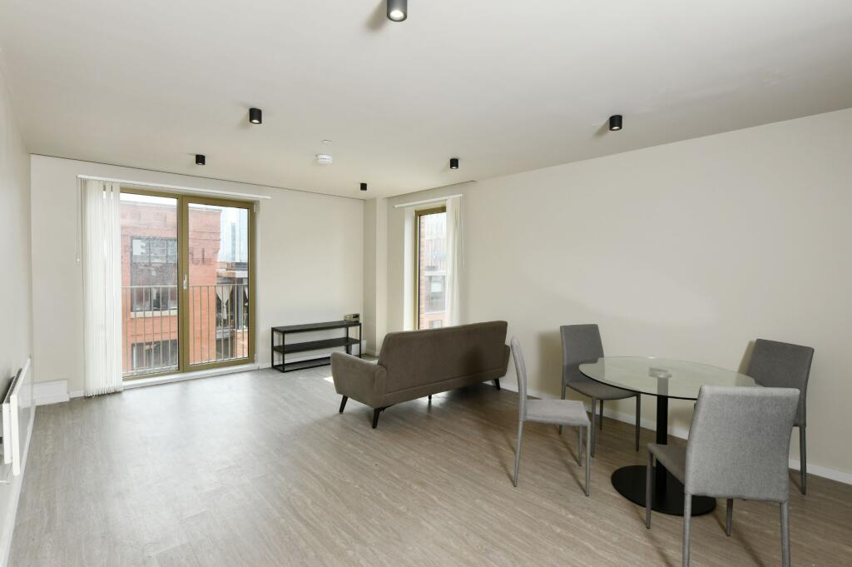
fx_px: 378
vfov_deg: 73.7
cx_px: 426
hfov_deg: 96.8
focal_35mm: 16
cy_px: 284
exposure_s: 1/125
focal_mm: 14
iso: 400
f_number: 10
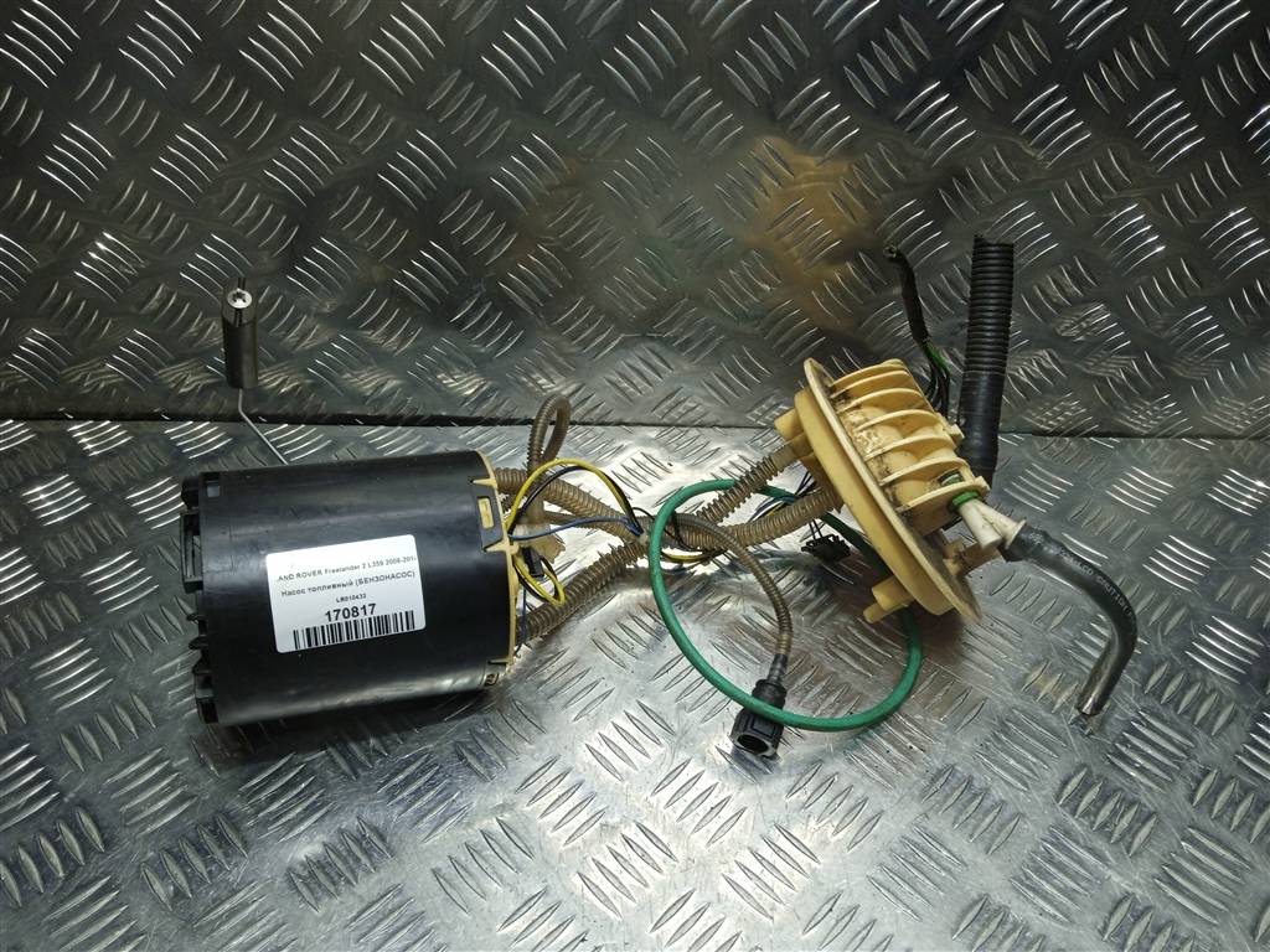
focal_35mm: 28
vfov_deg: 49.7
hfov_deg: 63.4
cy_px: 476
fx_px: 1027
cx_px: 635
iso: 116
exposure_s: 1/100
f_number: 2.2
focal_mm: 3.43
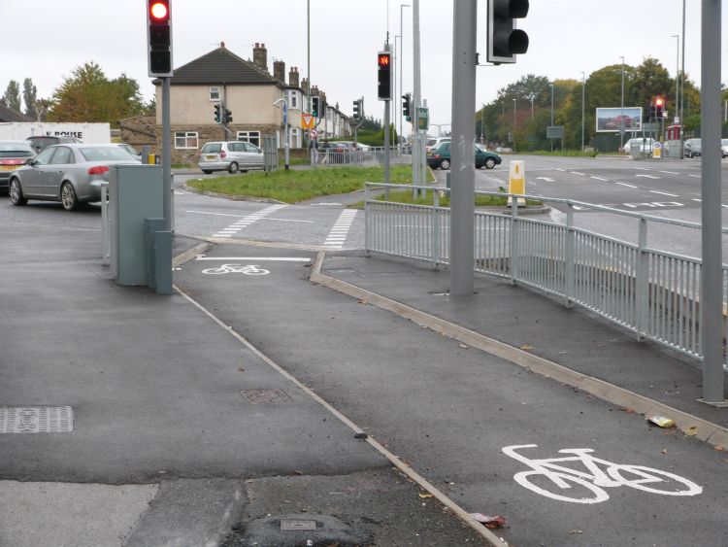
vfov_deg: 23.7
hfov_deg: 31.2
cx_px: 364
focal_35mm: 62
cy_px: 274
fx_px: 1304
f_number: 3.3
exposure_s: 1/80
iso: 100
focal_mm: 11
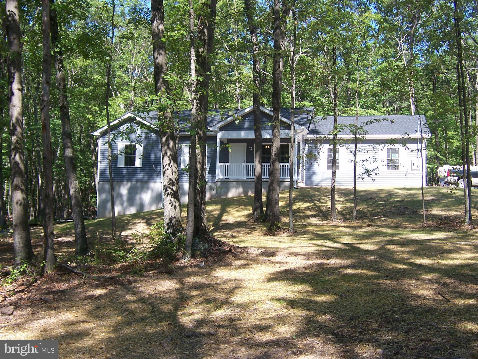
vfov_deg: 36.0
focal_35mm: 40
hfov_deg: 46.8
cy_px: 180
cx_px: 239
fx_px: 552
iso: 80
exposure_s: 1/250
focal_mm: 6.7
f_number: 4
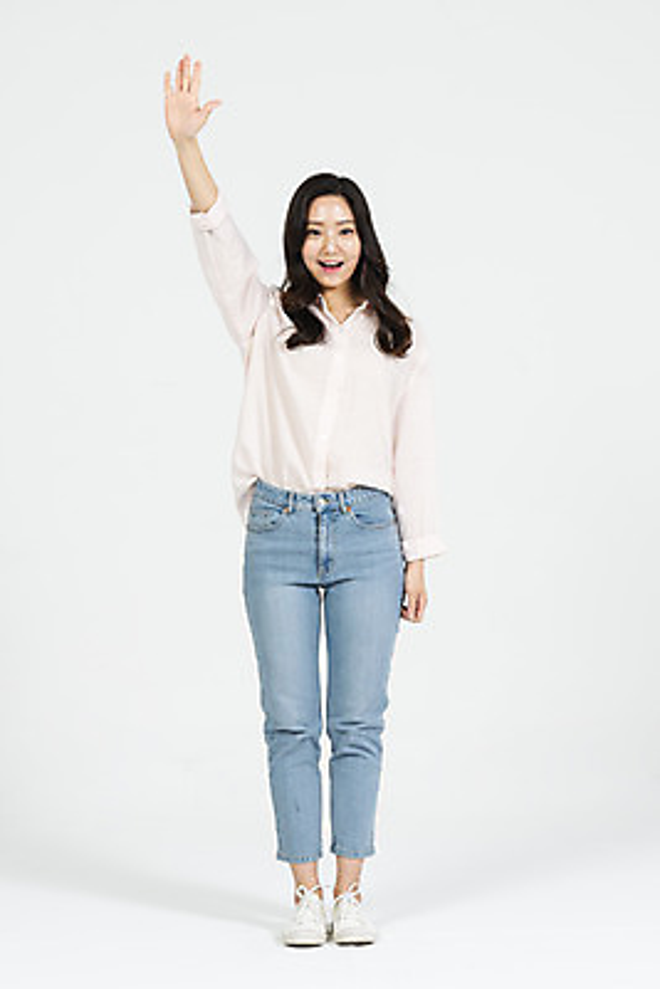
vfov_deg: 23.6
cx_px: 330
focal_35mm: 86
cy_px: 494
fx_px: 2363
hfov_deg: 15.9
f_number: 14
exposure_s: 1/125
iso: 100
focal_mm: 86
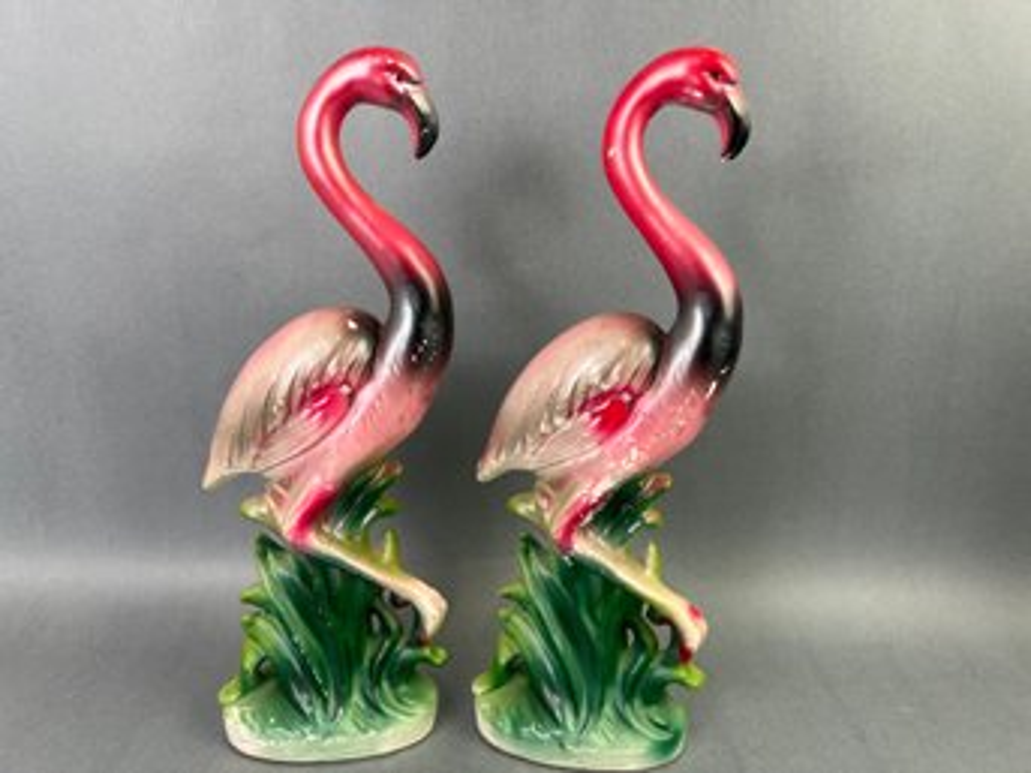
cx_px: 516
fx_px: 774
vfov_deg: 53.0
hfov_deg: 67.3
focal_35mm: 26
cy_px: 386
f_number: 1.5
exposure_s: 1/122
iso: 32
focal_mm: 5.7
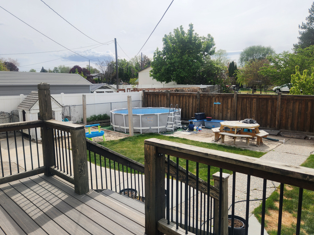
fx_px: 236
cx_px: 149
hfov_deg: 67.3
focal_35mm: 26
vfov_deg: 53.0
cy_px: 125
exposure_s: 1/2782
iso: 20
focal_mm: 5.4
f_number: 1.8
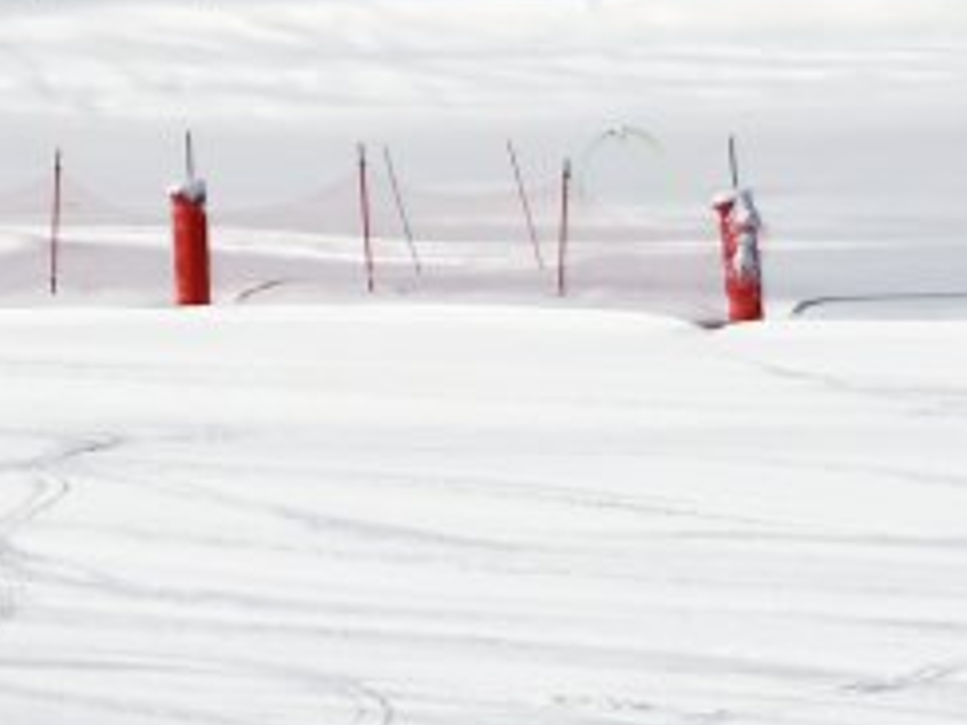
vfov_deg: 3.4
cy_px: -1329
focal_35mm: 429
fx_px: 11984
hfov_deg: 4.6
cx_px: 539
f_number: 5.6
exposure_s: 1/8000
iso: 500
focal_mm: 68
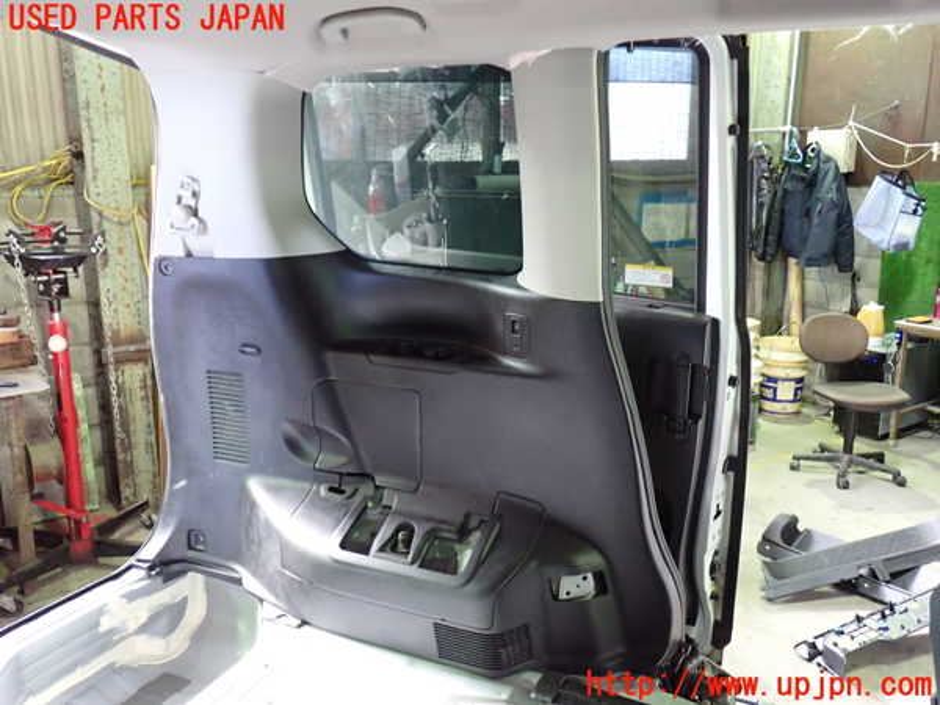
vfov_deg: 46.8
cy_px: 352
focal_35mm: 30
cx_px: 470
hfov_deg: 60.0
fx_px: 815
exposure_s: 1/30
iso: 800
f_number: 2.3
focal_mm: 5.4
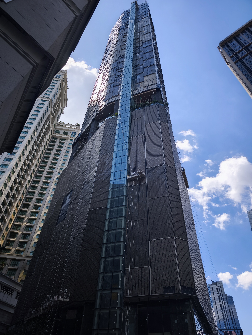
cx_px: 126
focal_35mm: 23
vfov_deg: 73.9
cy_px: 168
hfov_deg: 58.9
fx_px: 223
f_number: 1.6
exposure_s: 1/376
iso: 50
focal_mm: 6.57
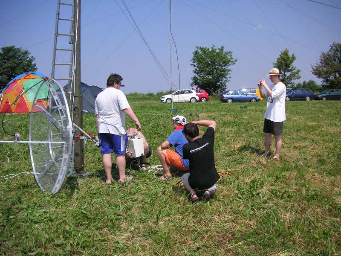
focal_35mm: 37
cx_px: 170
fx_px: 364
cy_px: 128
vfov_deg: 38.7
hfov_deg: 50.1
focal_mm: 6.1
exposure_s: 1/250
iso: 50
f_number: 6.7
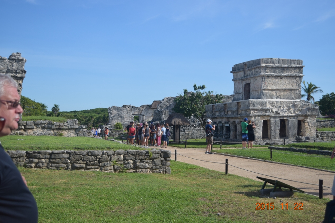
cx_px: 168
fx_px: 488
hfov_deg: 37.9
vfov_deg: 25.7
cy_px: 112
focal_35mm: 52
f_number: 4.5
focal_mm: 35
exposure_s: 1/1600
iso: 200
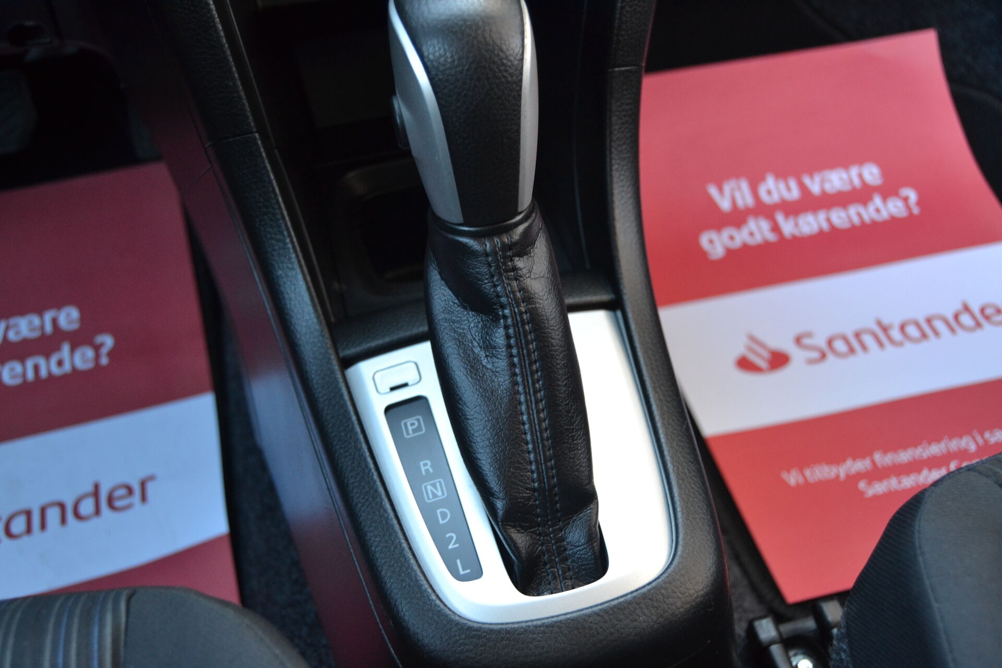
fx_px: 1002
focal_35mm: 36
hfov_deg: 53.1
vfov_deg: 36.9
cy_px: 334
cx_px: 501
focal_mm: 24
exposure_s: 1/60
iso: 900
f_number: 3.8
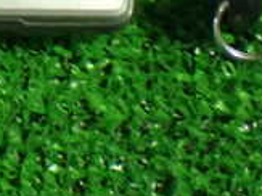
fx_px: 1308
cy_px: -116
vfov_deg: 8.4
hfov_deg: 10.9
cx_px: -158
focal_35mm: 173
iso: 1600
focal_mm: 8.4
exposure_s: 1/25
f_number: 3.1
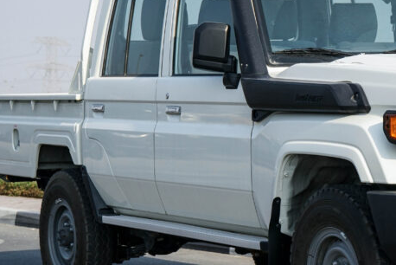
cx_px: 345
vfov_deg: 9.6
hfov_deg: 14.2
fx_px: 1574
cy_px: 117
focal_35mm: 143
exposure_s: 1/1000
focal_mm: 64
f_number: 8
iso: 500
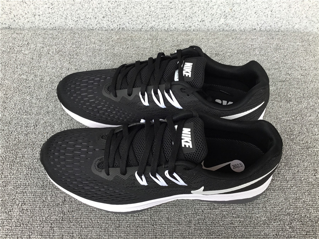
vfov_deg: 45.4
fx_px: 286
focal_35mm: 31
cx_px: 160
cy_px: 120
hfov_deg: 58.4
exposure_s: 1/100
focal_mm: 3.3
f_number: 2.4
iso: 40
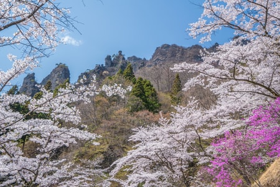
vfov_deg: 37.9
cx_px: 140
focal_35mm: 35
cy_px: 94
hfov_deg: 54.4
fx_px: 272
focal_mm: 35
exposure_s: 1/50
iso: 400
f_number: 16
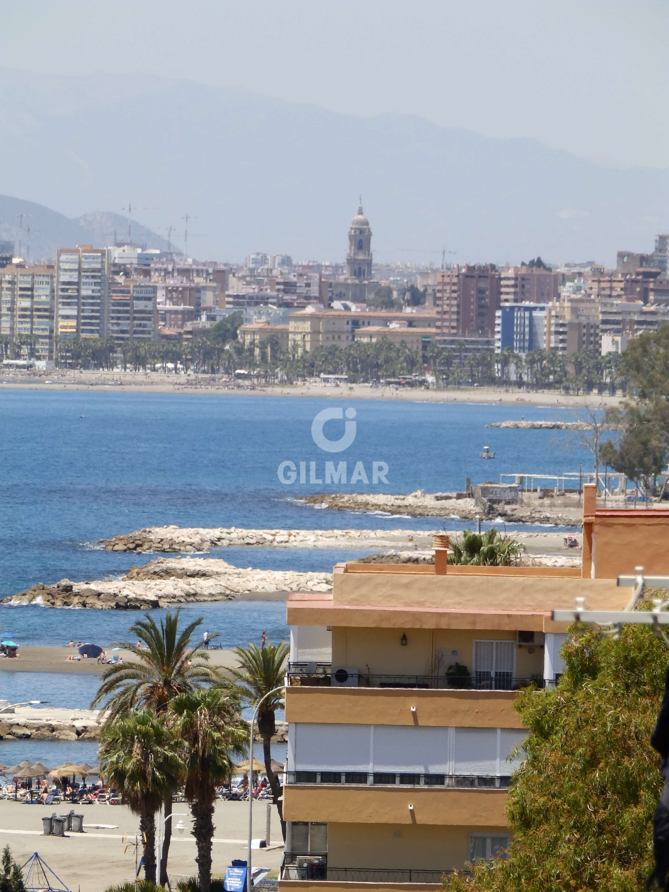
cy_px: 446
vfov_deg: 5.9
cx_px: 334
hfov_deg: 4.4
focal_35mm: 335
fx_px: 8632
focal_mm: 60
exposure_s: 1/500
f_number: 5.5
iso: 80
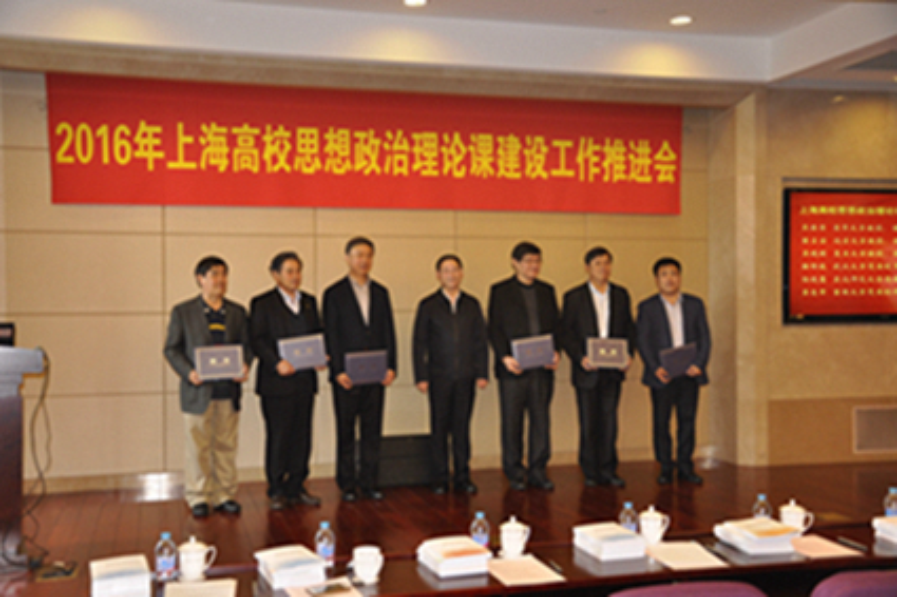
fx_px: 971
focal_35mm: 39
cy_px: 298
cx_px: 448
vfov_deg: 34.2
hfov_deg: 49.6
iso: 800
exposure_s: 1/60
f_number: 4
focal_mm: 26
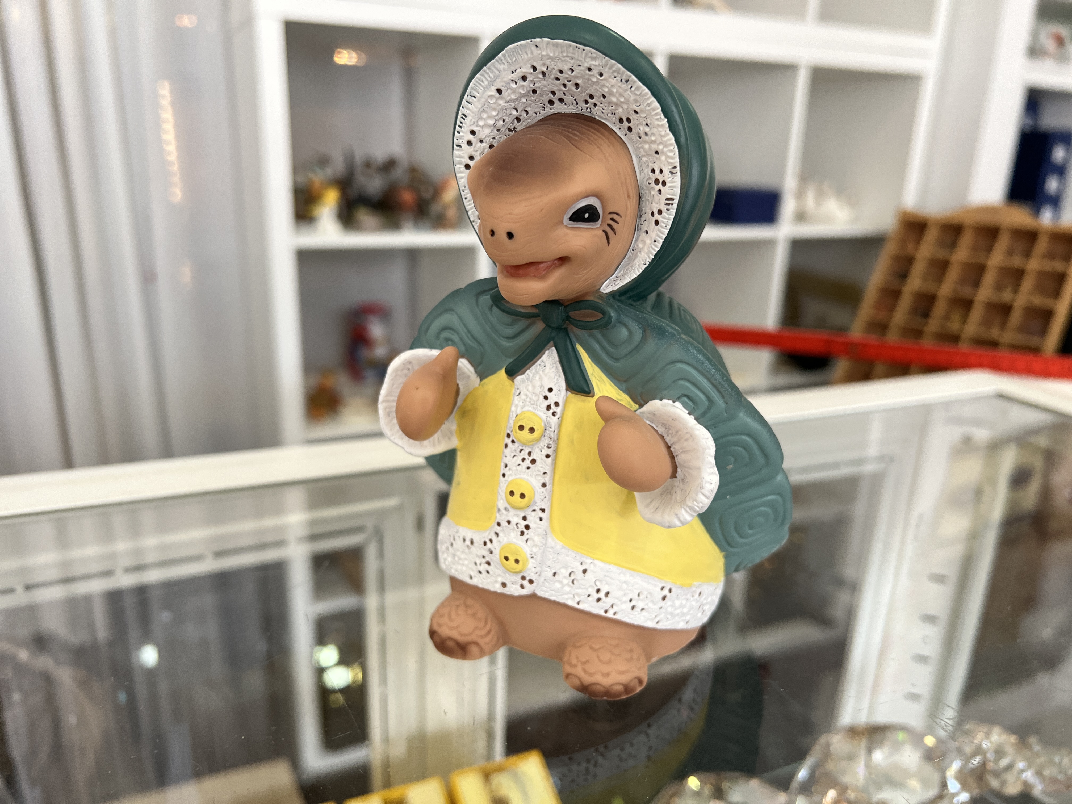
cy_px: 402
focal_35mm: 26
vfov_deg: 53.1
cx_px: 536
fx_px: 805
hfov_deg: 67.3
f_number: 1.5
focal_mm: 5.7
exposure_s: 1/50
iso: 100
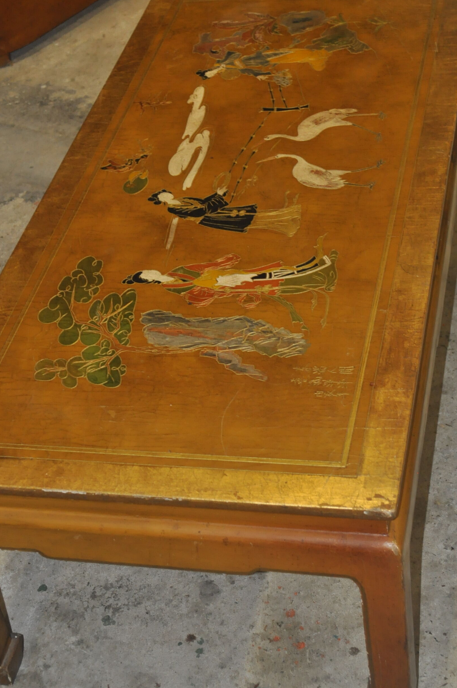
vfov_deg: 30.1
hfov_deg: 20.2
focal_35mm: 67
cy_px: 364
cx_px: 177
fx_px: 1279
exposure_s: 1/60
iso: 800
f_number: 5
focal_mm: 34
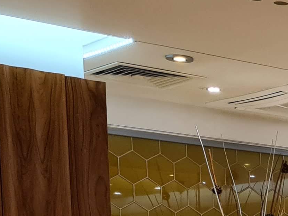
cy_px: 393
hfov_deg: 13.7
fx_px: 1048
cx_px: 549
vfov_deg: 11.0
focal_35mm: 126
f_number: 1.8
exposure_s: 1/50
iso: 160
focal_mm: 5.4
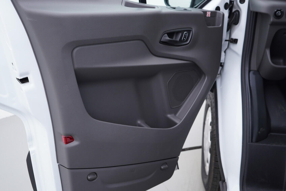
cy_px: 96
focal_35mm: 36
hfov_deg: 53.1
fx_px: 286
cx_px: 143
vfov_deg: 36.9
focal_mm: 24
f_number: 3.2
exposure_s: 1/50
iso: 125
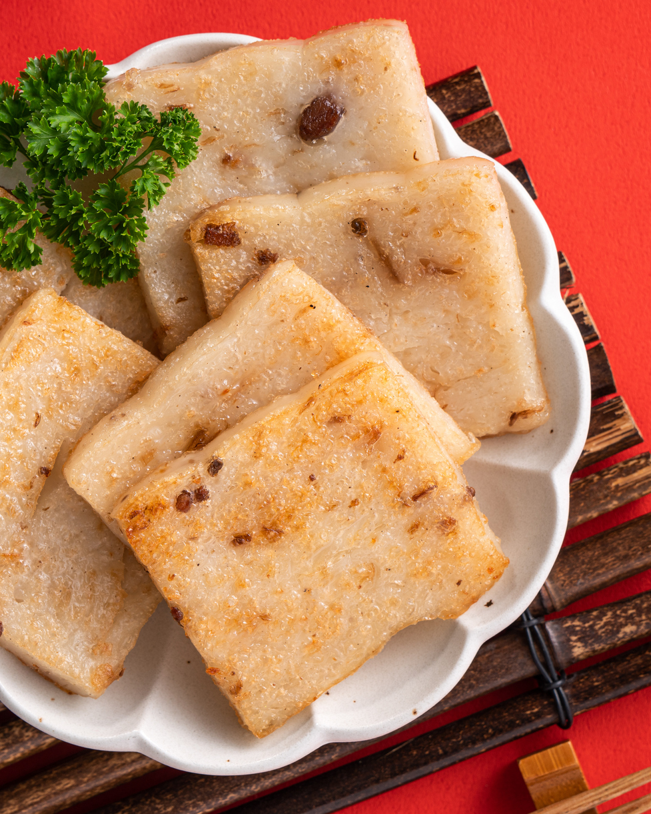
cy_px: 353
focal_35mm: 215
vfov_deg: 9.0
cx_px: 408
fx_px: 5180
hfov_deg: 7.2
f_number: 9
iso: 100
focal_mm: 132
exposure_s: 1/160
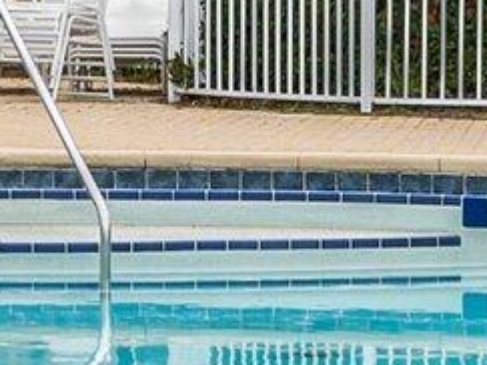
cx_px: -804
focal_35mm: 292
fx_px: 4106
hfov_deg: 6.4
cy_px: -55
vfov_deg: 5.1
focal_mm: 24
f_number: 9
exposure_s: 1/60
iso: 125
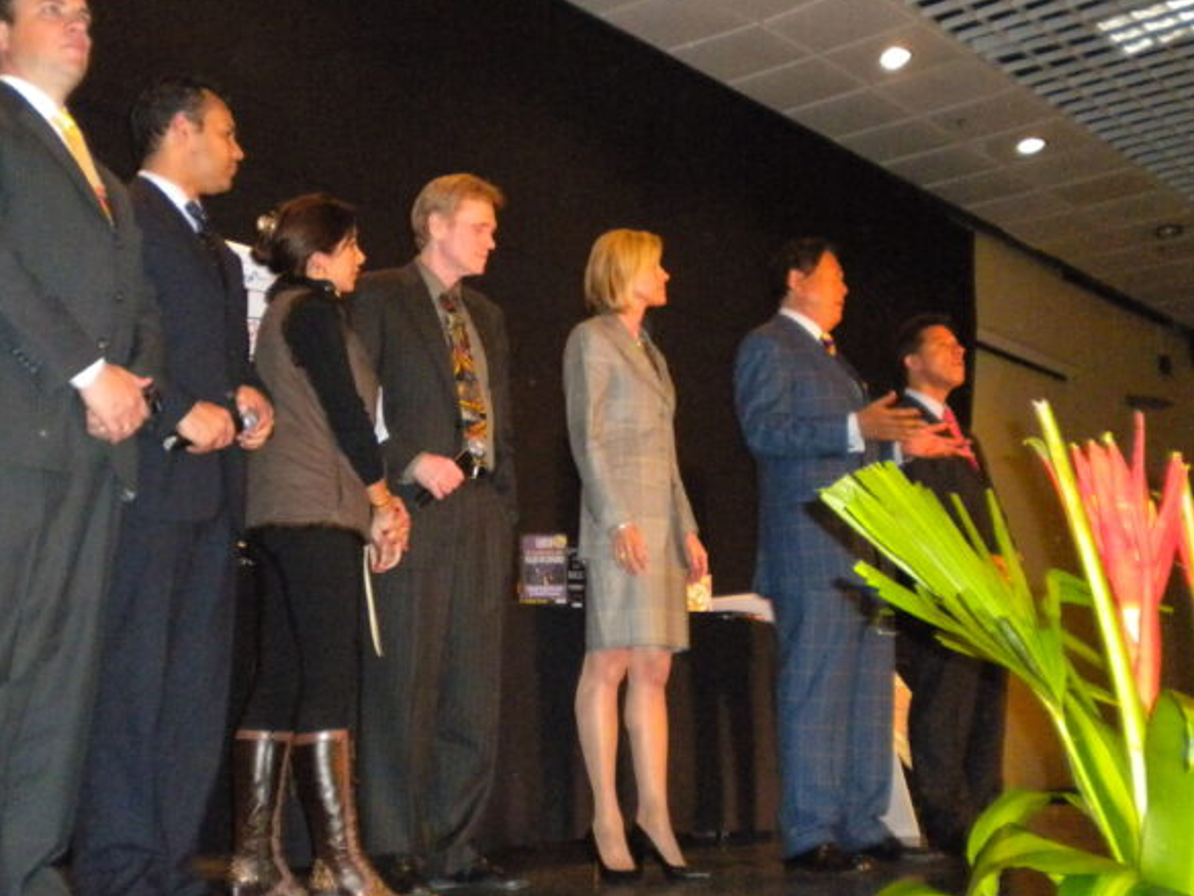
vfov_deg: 31.5
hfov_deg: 41.1
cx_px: 487
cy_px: 397
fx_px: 1587
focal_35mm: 46
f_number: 3.1
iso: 800
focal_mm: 6.3
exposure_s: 1/30
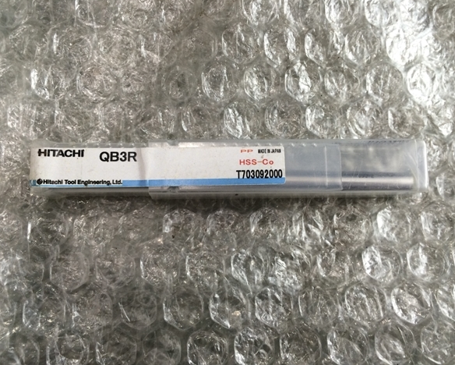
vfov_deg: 47.2
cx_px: 221
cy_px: 180
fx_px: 418
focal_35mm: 31
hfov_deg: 57.1
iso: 80
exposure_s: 1/30
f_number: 2.2
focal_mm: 4.15
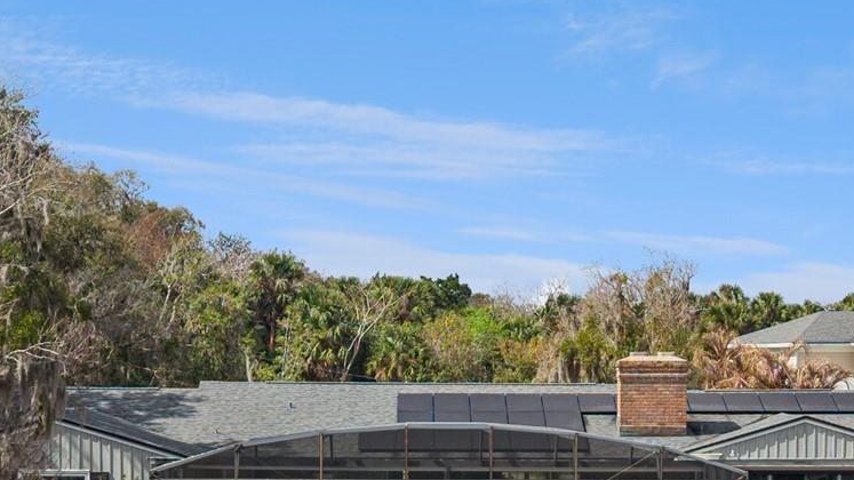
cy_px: 616
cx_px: 440
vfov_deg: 19.8
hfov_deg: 37.2
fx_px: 1268
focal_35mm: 56
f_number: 1.8
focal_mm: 8.7
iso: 280
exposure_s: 1/6400
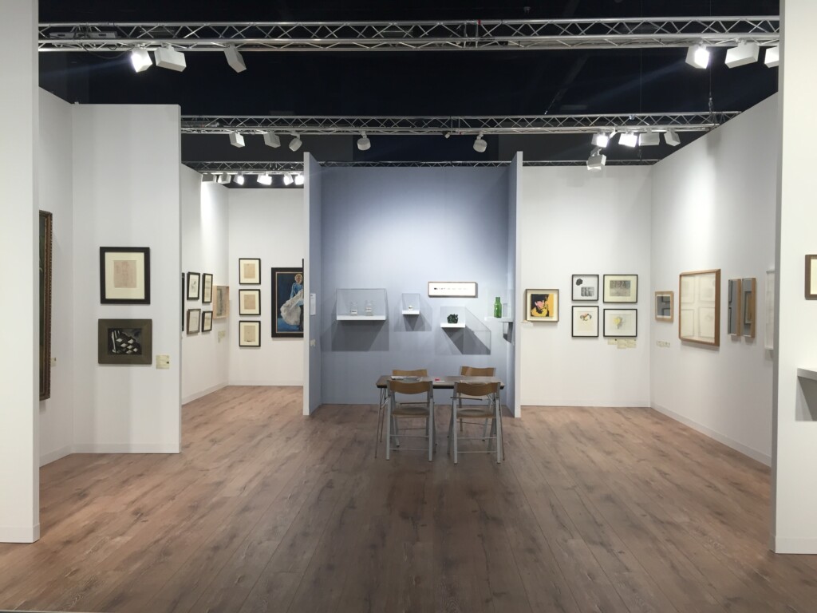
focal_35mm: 29
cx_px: 408
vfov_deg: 48.2
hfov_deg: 61.7
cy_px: 306
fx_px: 684
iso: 32
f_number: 2.2
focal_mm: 4.15
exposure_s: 1/40
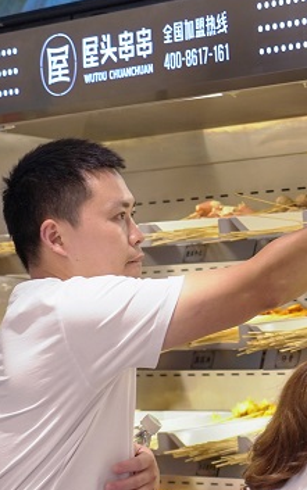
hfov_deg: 7.4
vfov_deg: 11.8
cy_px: 428
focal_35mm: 176
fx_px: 2353
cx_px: 401
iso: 640
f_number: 4
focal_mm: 61
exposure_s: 1/100
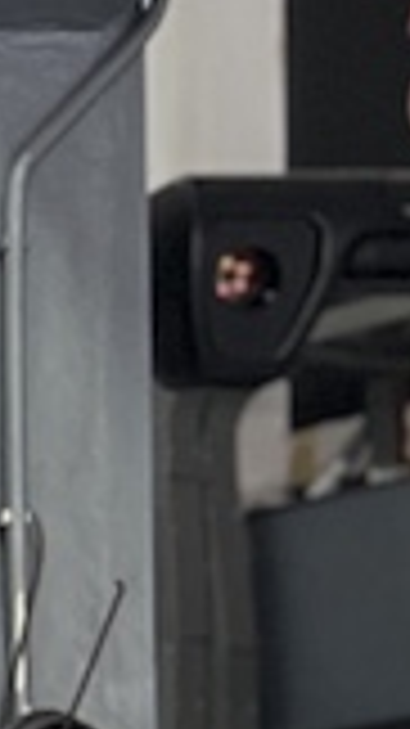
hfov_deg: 4.5
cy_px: 1148
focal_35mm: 210
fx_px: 4063
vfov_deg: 9.9
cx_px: -1982
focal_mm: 5.7
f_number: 1.5
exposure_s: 1/50
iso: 160
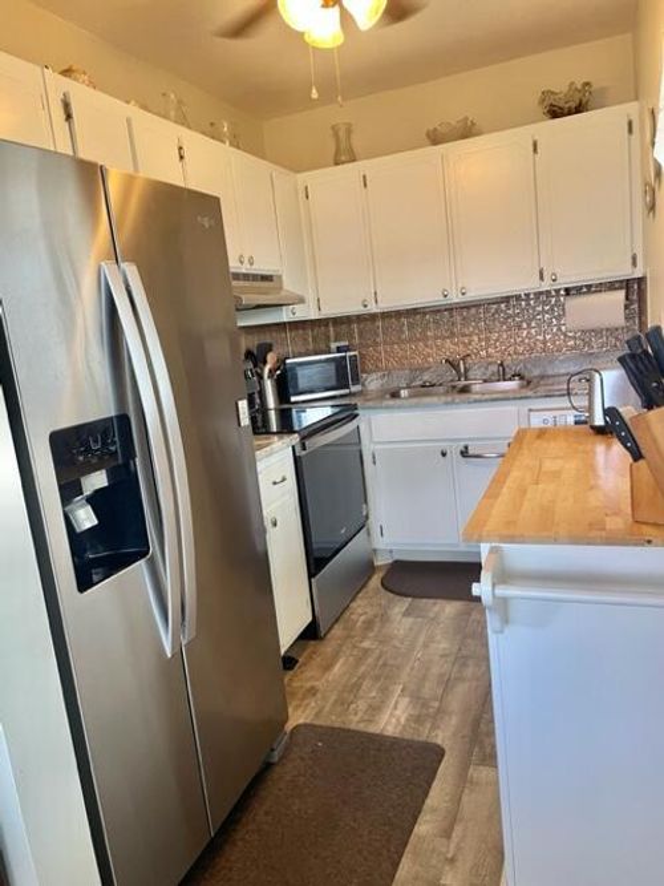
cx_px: 332
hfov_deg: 53.0
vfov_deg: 67.3
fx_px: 665
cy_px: 443
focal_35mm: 26
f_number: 1.6
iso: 100
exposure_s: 1/60
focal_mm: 4.2
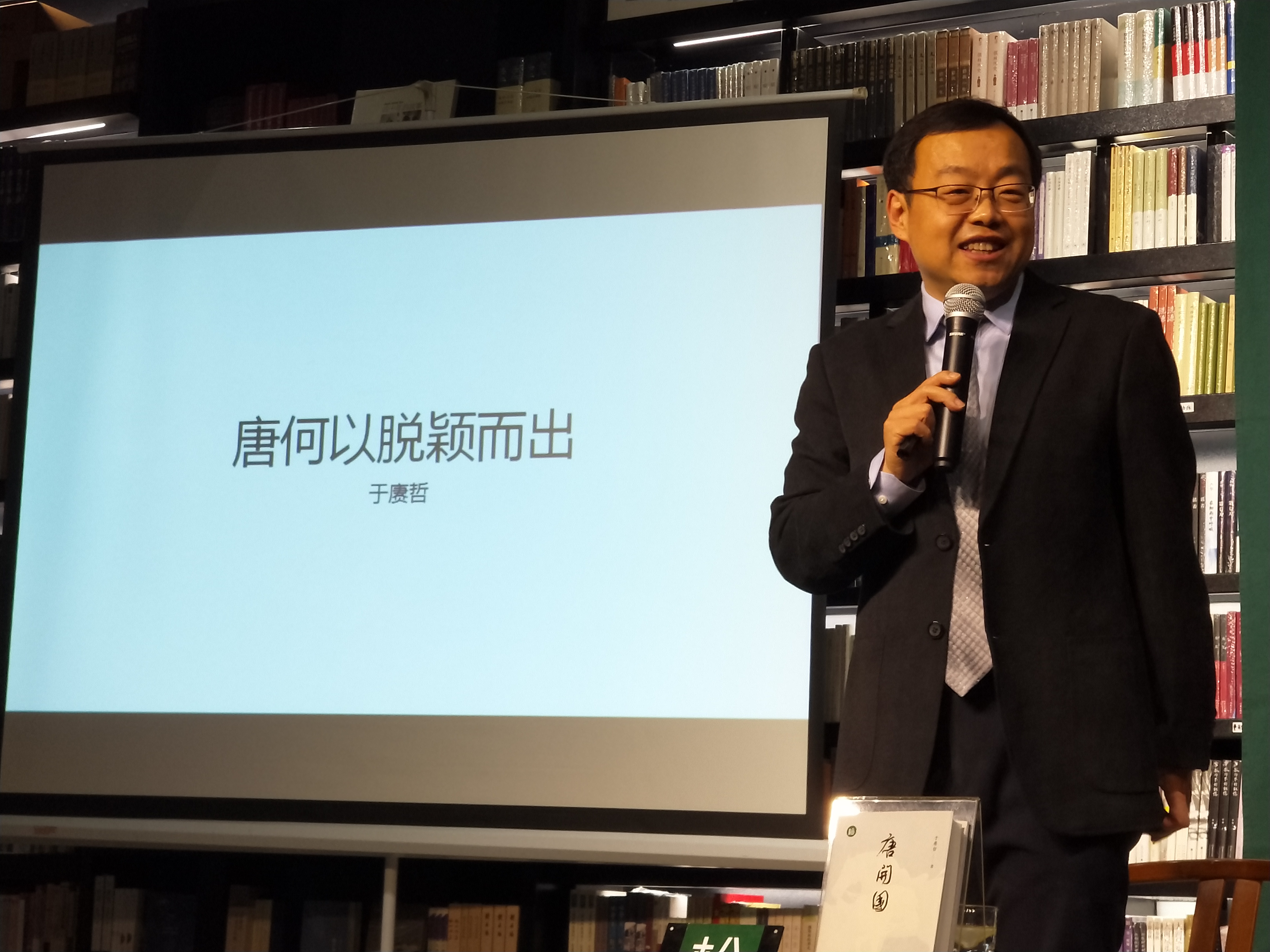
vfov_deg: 44.2
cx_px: 635
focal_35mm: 32
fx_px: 1174
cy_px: 476
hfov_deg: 56.8
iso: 114
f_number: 2.6
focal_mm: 5.47
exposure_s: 1/50
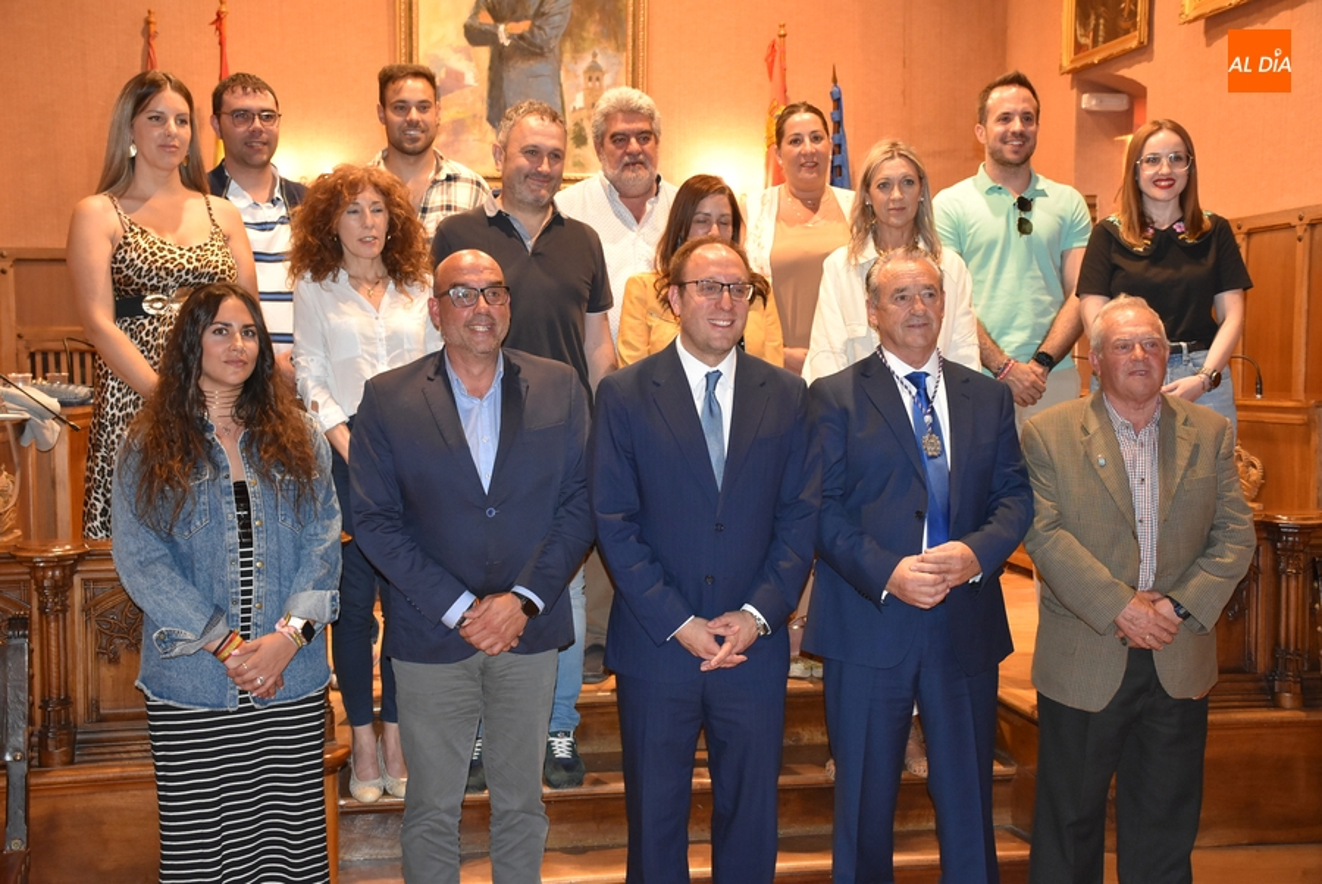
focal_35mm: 45
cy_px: 442
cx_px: 661
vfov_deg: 29.9
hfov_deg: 43.6
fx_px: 1654
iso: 2000
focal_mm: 30
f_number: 4
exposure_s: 1/60
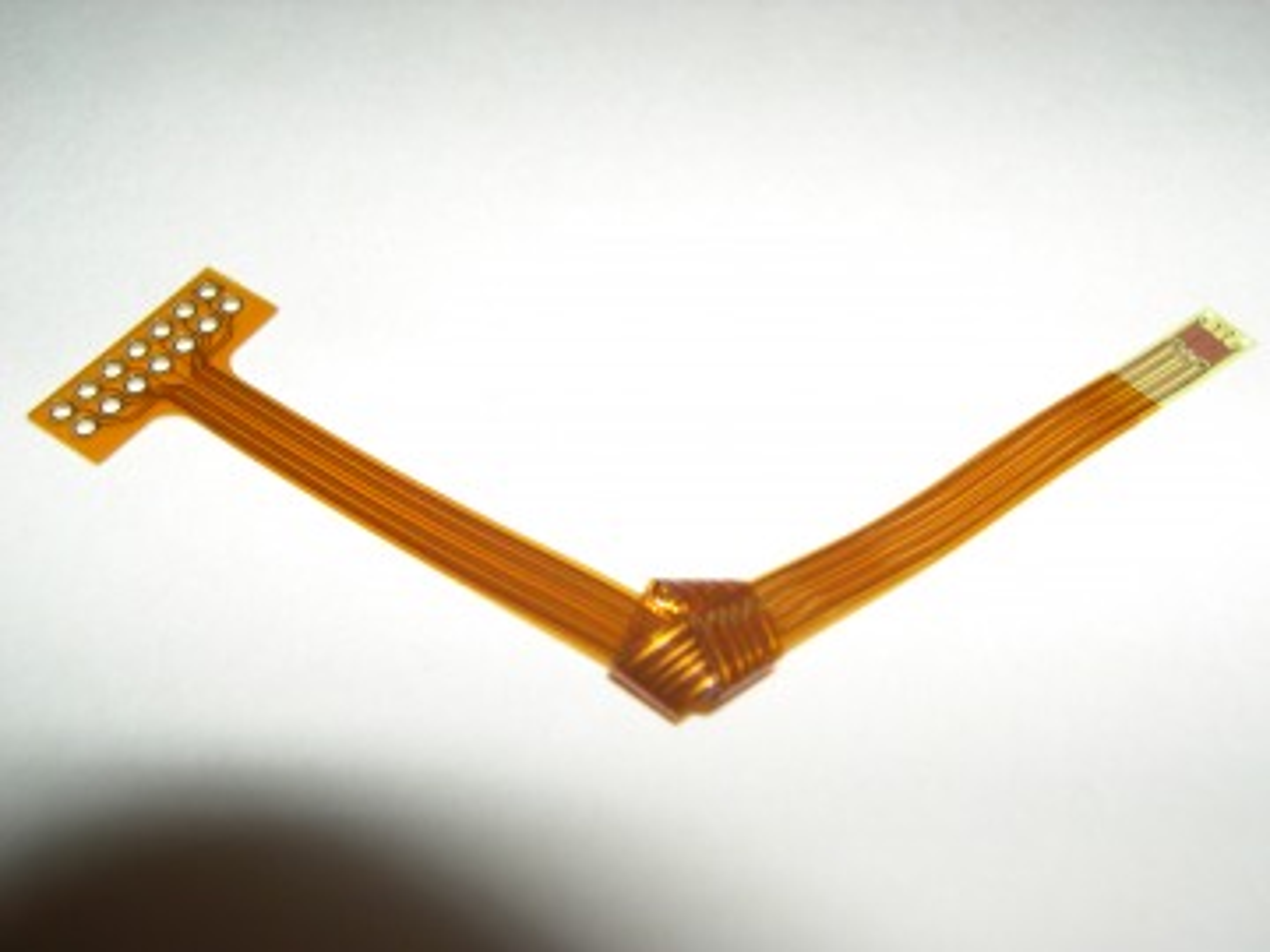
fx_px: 1394
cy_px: 476
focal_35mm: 38
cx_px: 635
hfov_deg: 49.0
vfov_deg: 37.7
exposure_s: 1/30
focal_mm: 8
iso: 100
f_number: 7.6
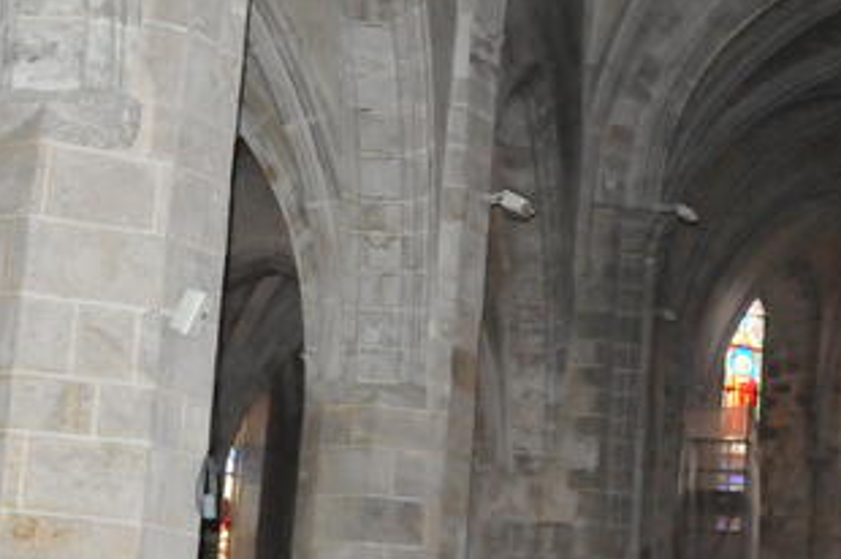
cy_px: 396
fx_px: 2030
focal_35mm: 87
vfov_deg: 15.6
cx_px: 1066
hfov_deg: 21.4
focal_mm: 18
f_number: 7.1
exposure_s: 1/60
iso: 3200
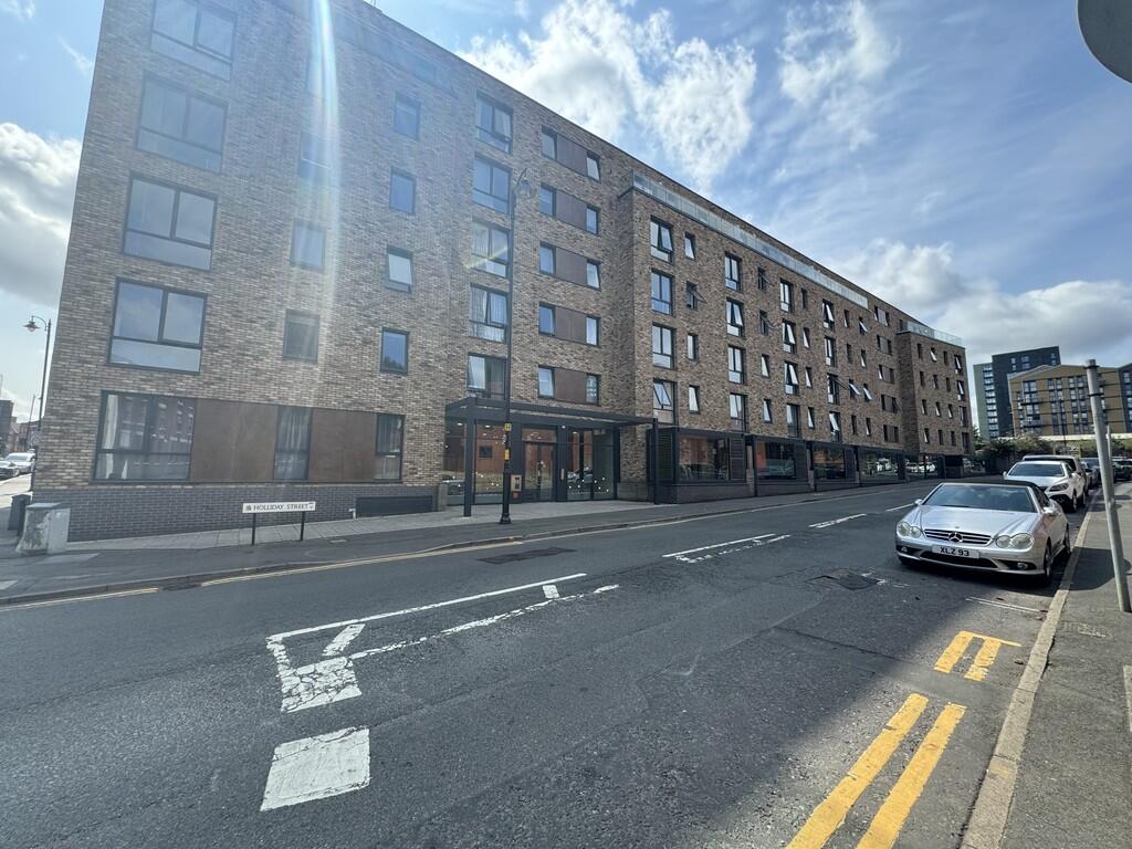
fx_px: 458
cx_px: 566
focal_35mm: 14
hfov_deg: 102.1
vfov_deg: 85.7
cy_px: 424
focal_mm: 2.22
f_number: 2.2
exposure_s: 1/700
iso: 40
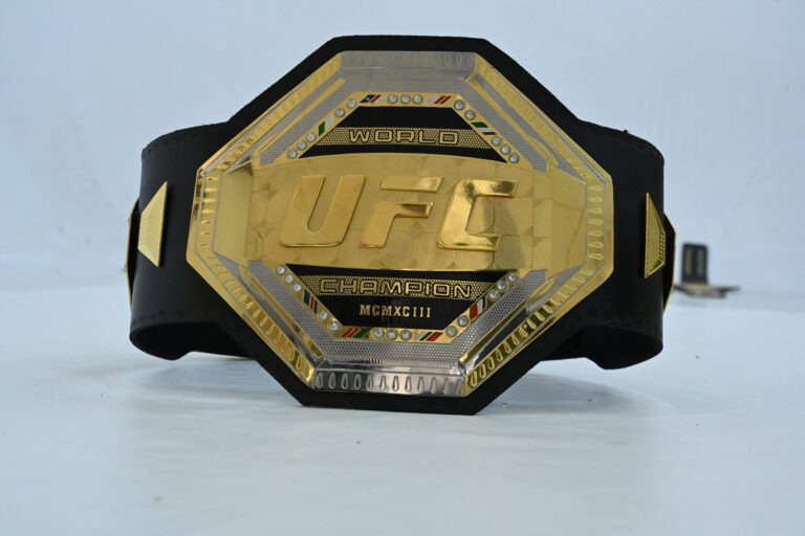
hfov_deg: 44.5
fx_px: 984
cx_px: 402
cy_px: 268
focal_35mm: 44
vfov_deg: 30.5
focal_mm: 44
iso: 4000
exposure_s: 1/200
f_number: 8
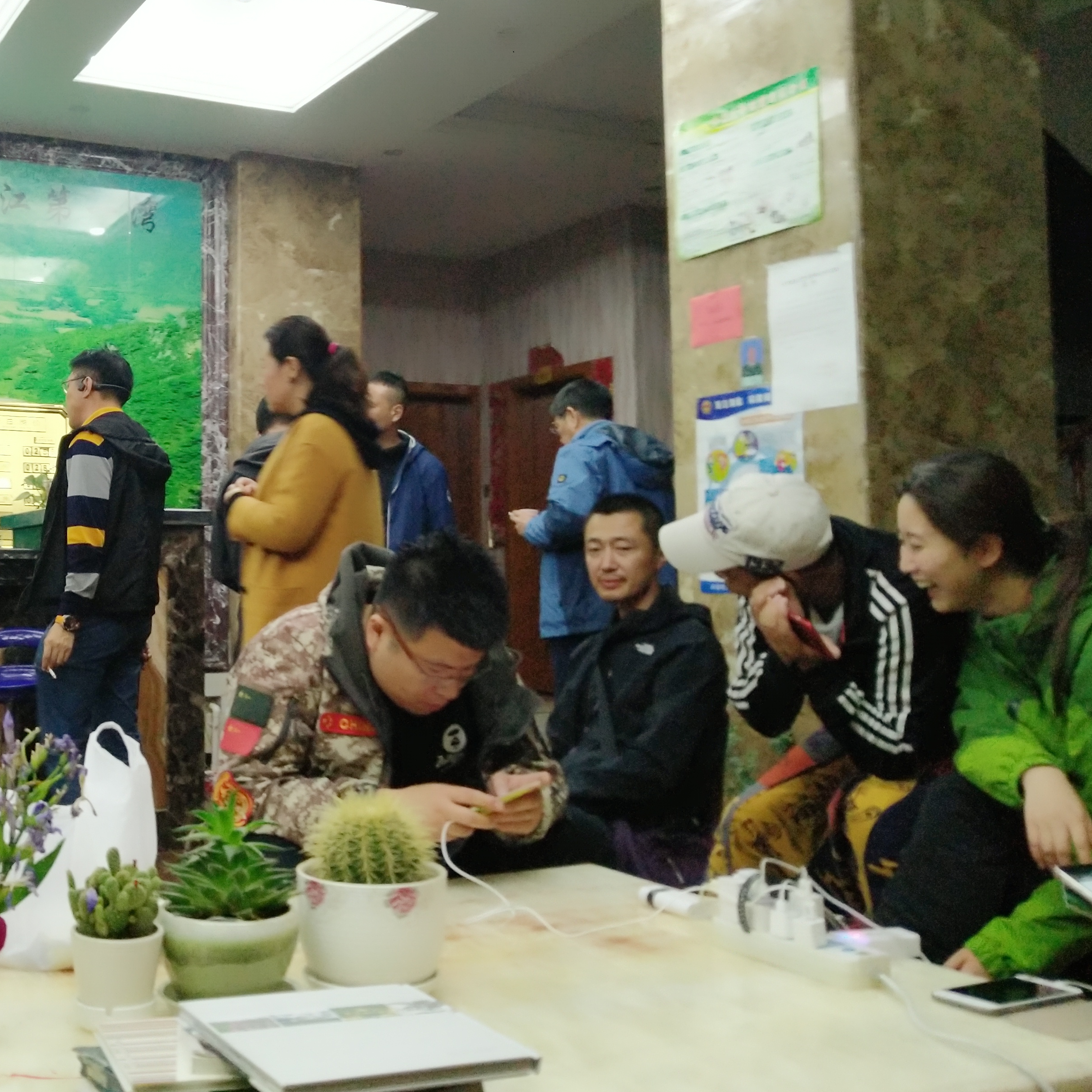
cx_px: 217
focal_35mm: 39
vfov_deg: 42.7
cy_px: 470
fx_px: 1392
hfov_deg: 41.0
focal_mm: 3.95
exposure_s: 1/20
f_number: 1.8
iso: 1092
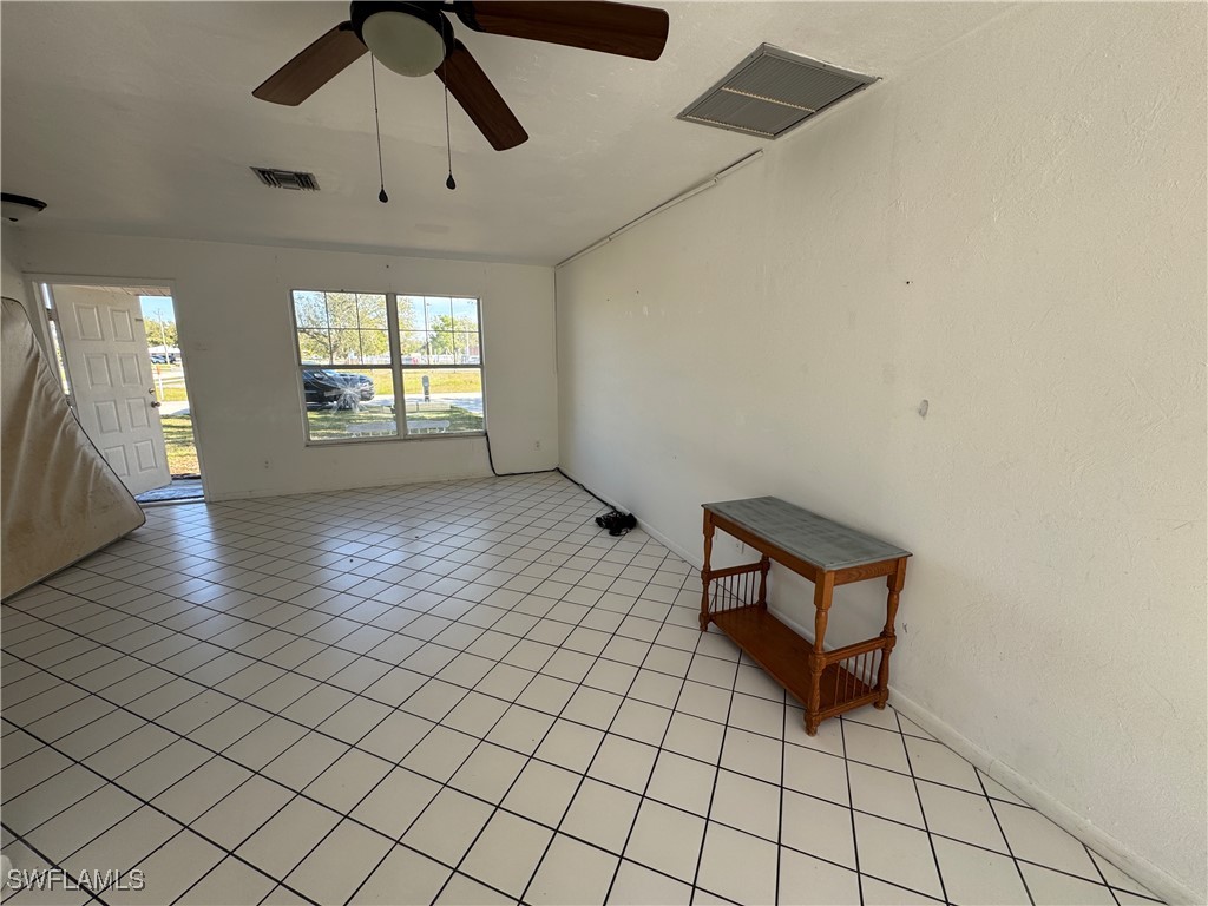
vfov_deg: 85.7
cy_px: 453
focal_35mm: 14
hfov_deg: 102.1
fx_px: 489
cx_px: 604
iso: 40
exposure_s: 1/279
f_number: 2.2
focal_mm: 2.22
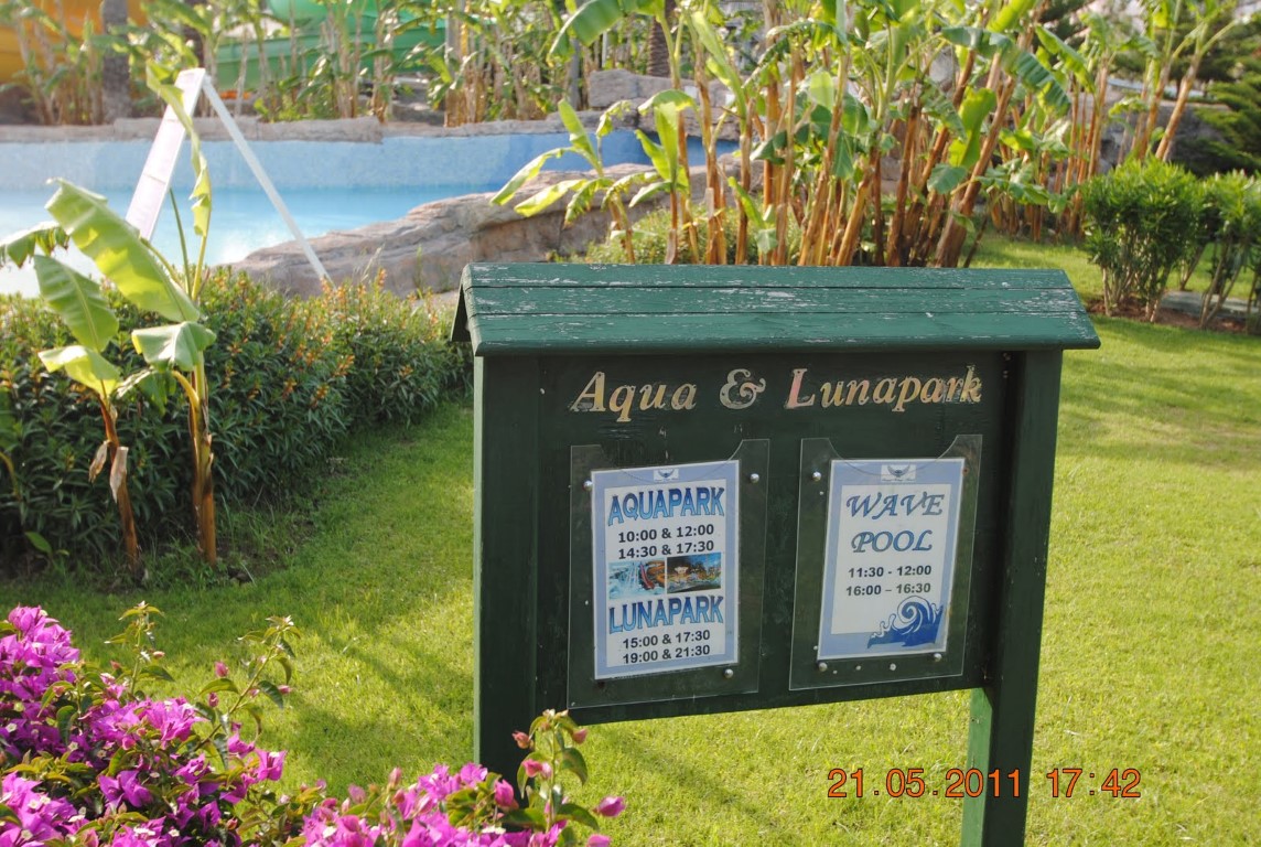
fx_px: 1264
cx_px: 630
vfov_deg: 37.0
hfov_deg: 53.0
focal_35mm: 36
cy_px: 424
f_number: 5.6
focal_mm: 24
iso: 160
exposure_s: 1/125
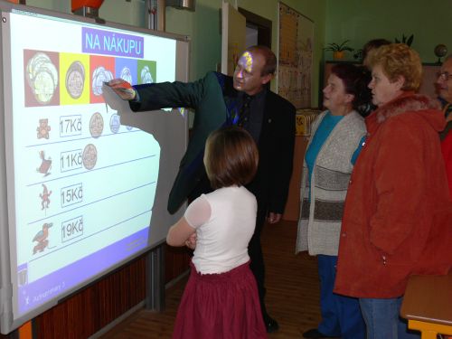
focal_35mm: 43
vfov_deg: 33.6
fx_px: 561
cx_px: 226
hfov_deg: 43.9
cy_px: 170
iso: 100
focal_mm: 9.1
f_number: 2.8
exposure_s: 1/30
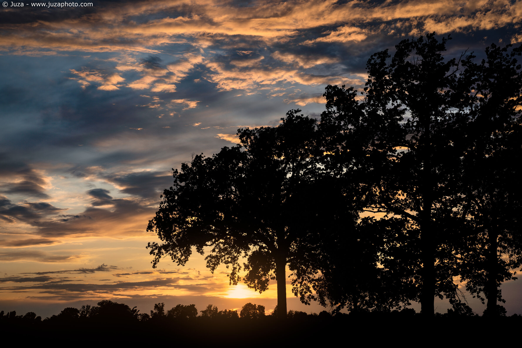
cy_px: 174
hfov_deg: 30.5
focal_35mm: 66
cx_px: 261
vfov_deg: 20.6
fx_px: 957
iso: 100
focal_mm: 66
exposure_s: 1/125
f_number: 11
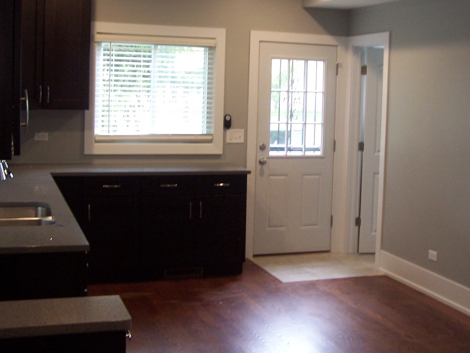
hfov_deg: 36.7
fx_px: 706
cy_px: 129
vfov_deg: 27.9
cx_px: 271
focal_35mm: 52
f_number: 2.8
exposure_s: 1/30
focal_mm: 6.3
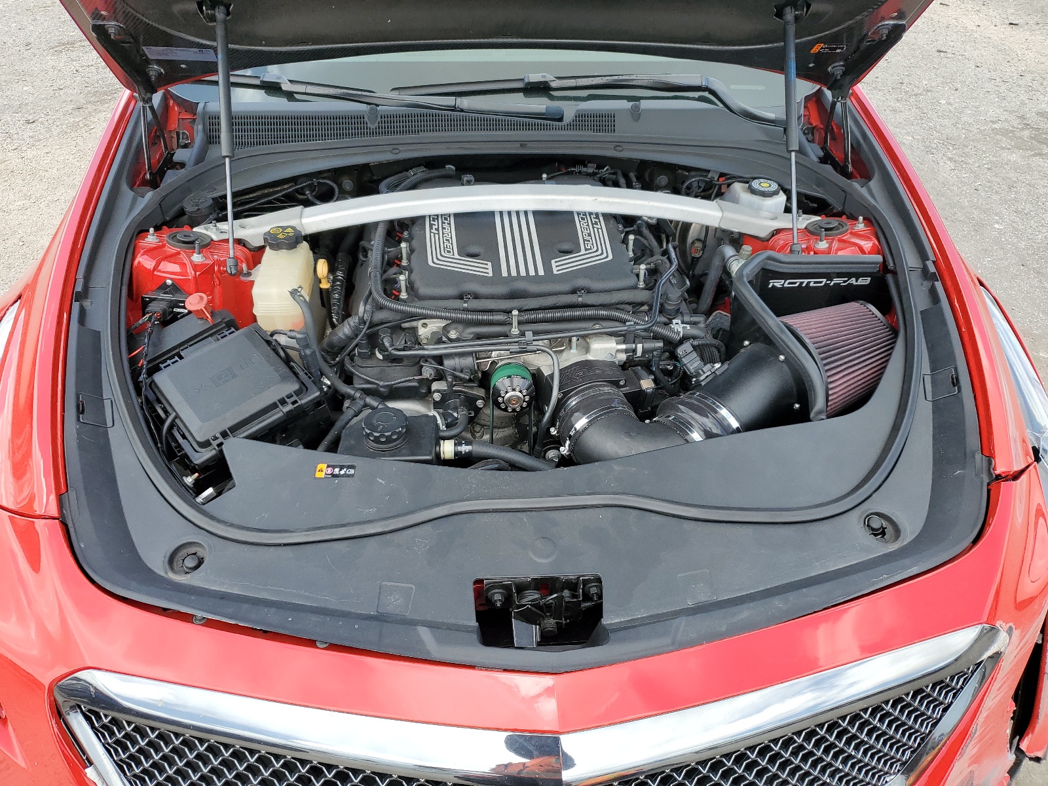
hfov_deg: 67.3
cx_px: 524
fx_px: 787
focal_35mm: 26
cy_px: 393
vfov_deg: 53.1
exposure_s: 1/714
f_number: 1.5
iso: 50
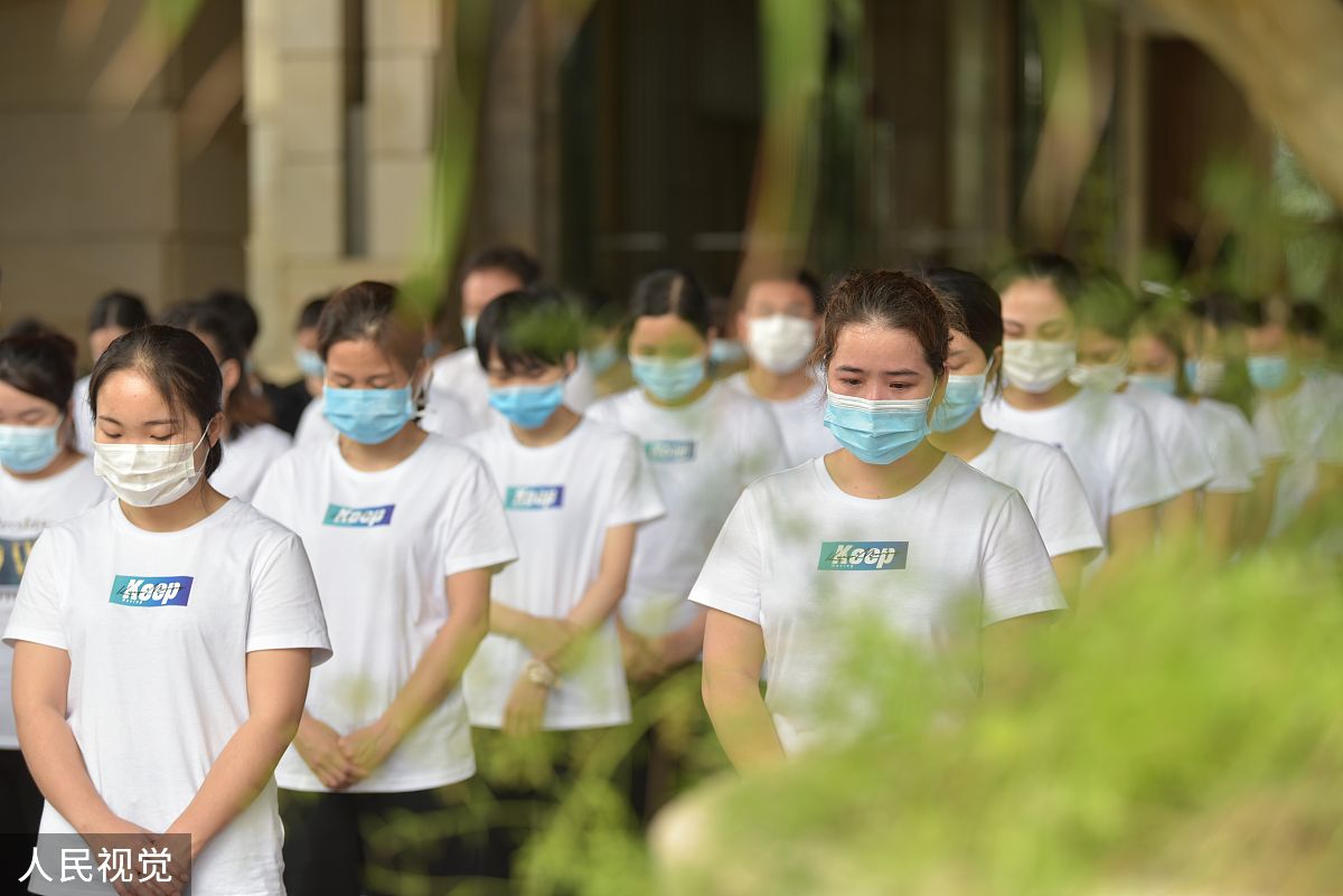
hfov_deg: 20.0
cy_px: 448
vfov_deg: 13.4
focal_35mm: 102
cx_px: 672
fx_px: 3806
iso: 250
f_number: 2.8
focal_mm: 102
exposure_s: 1/200
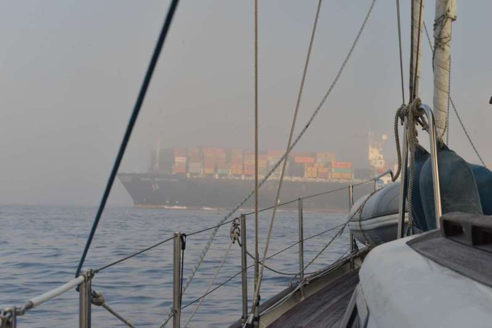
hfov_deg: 28.8
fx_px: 957
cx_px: 246
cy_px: 164
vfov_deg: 19.5
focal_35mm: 70
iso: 1600
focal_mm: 70
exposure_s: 1/320
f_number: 13
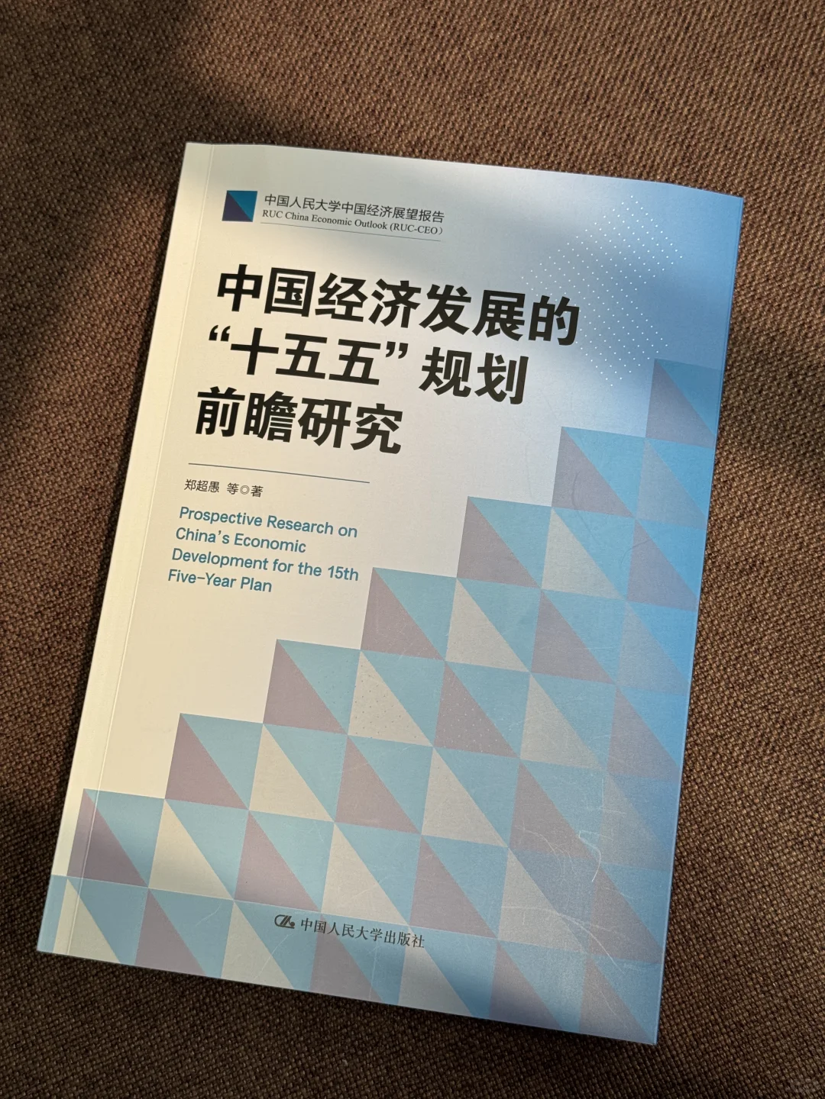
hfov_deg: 30.3
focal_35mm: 48
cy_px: 550
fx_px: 1525
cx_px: 412
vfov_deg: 39.7
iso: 100
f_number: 1.78
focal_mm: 6.76
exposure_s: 1/121
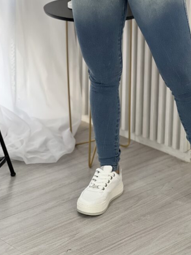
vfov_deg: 17.6
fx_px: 816
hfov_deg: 13.3
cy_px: 76
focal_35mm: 111
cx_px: 120
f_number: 2.8
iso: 80
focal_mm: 9
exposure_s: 1/120
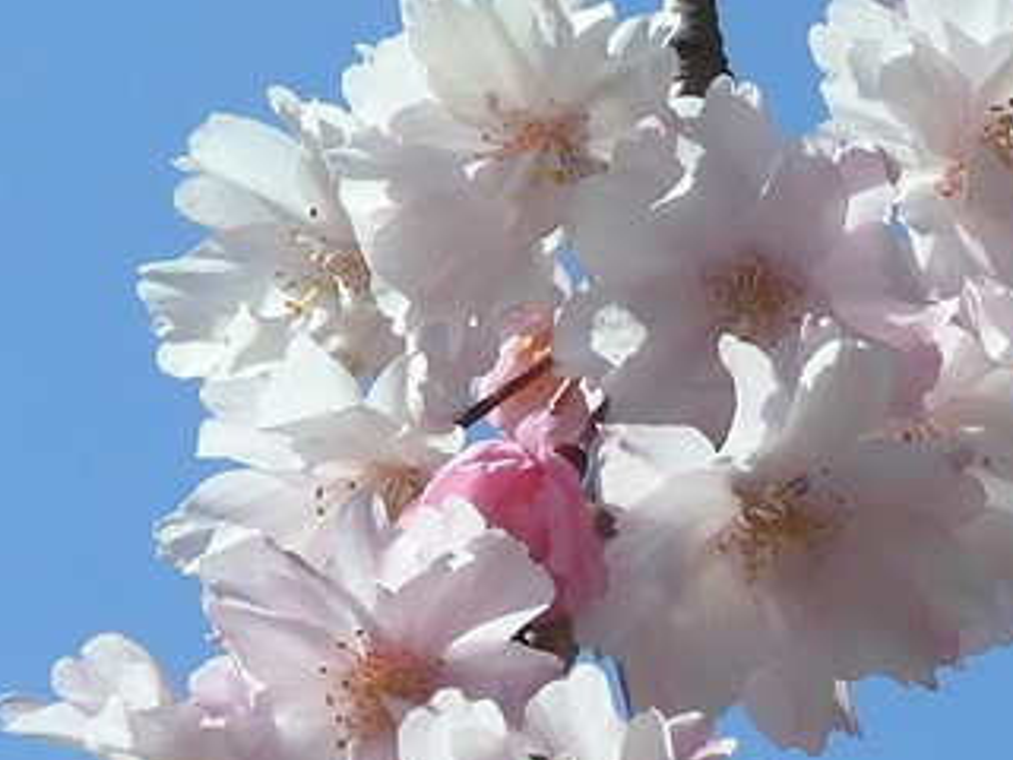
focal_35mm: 118
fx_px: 3453
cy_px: 749
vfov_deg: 12.4
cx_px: 586
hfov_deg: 16.7
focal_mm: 12.5
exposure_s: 1/1250
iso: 100
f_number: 4.5
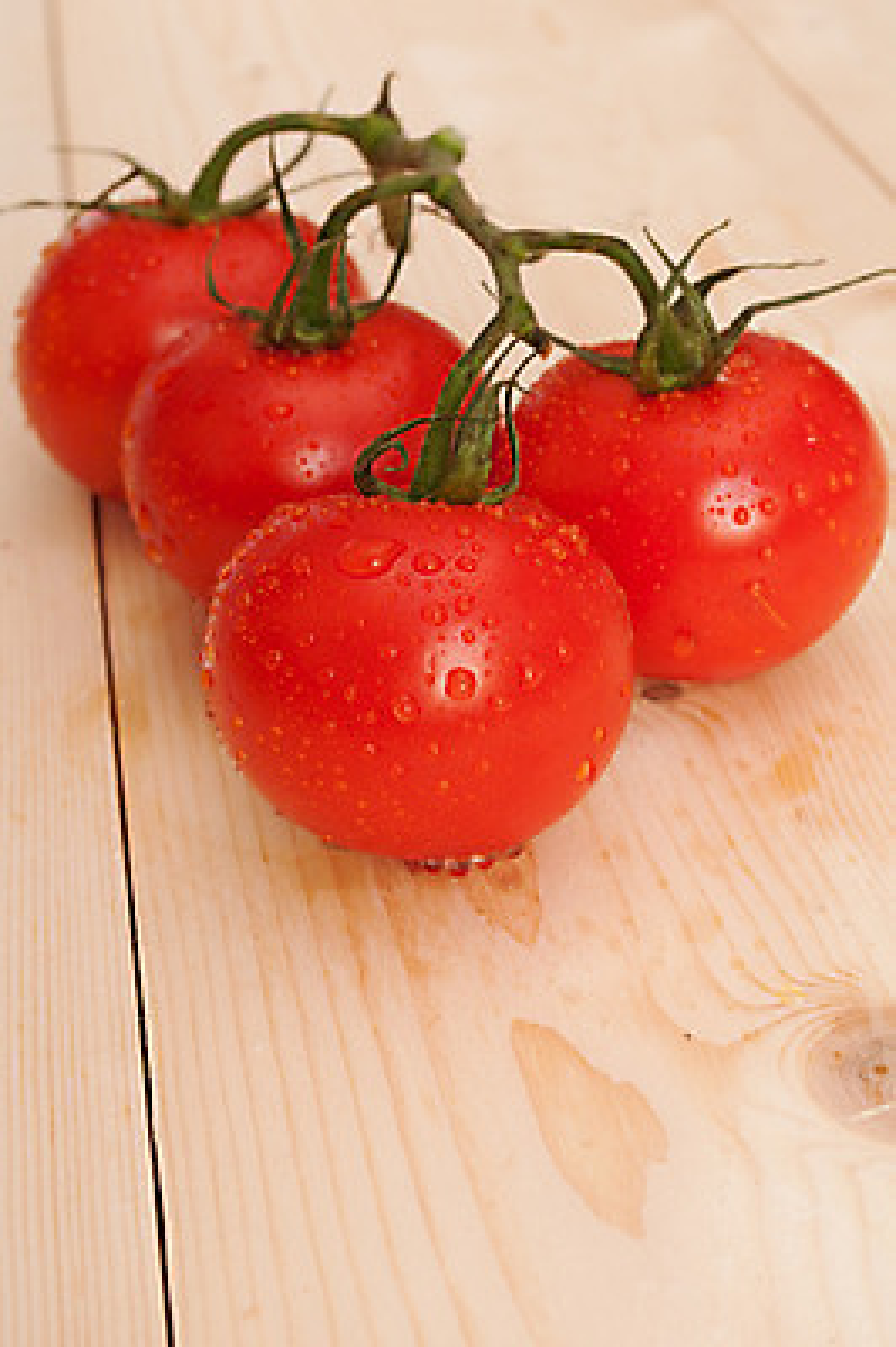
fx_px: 2468
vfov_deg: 30.5
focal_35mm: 66
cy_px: 674
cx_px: 448
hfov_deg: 20.6
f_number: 8
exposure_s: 1/15
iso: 200
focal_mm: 44
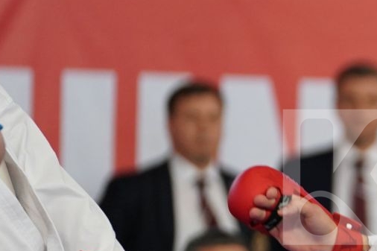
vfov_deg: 2.4
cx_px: 605
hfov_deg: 3.6
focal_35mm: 573
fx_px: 5998
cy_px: 177
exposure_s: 1/1000
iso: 1600
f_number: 2.8
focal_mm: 161
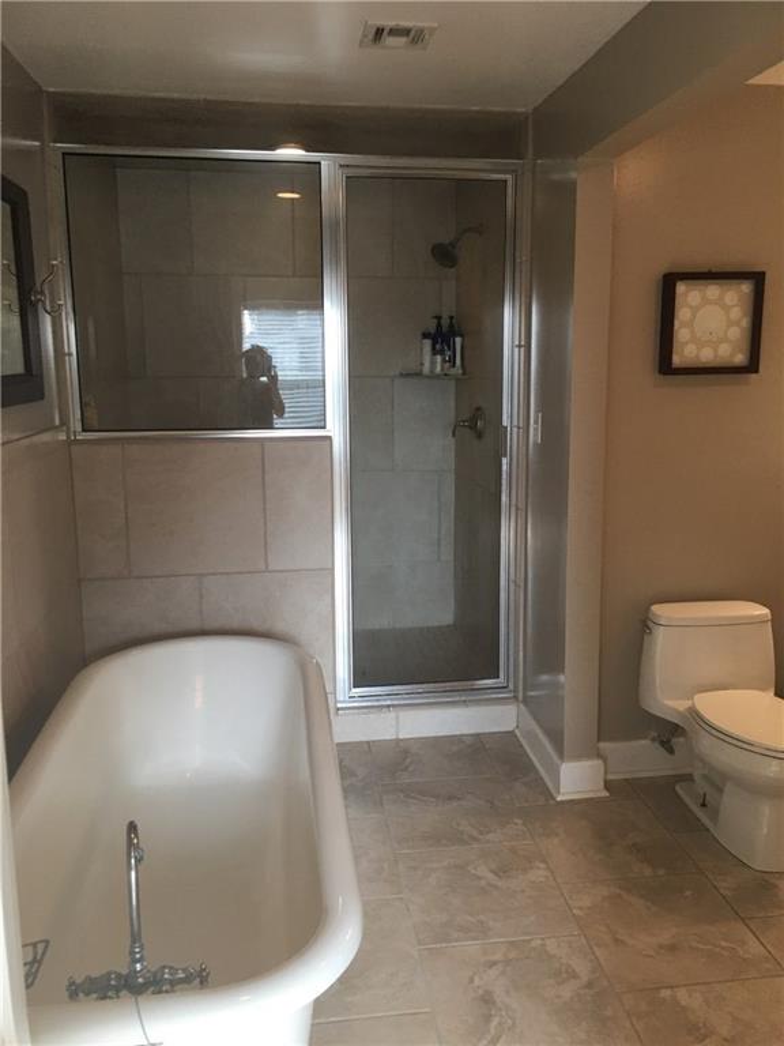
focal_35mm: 29
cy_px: 523
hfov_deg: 48.2
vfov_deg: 61.7
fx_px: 876
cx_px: 392
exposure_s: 1/30
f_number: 2.2
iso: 32
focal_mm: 4.15
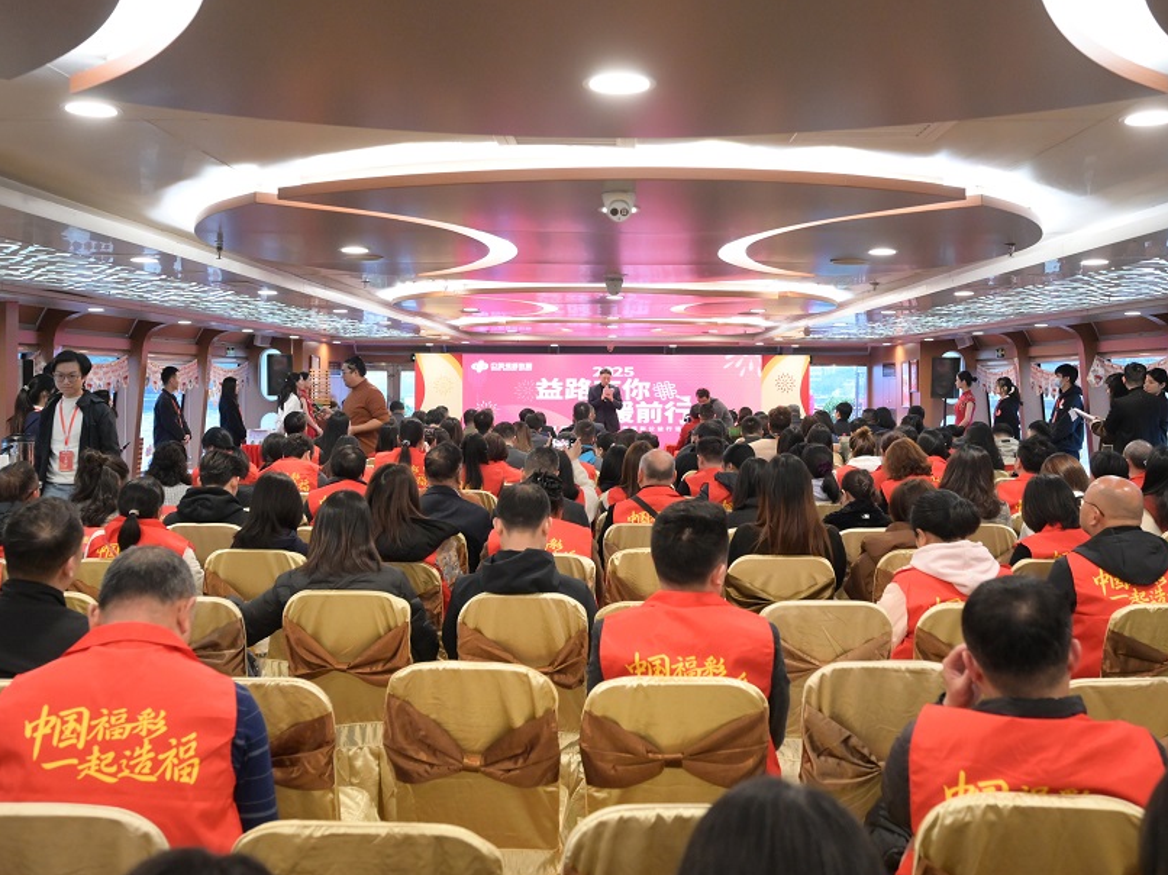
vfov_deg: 44.6
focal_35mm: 32
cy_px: 399
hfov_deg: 57.4
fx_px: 1066
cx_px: 607
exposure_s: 1/200
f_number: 4
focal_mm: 26.5
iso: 5000
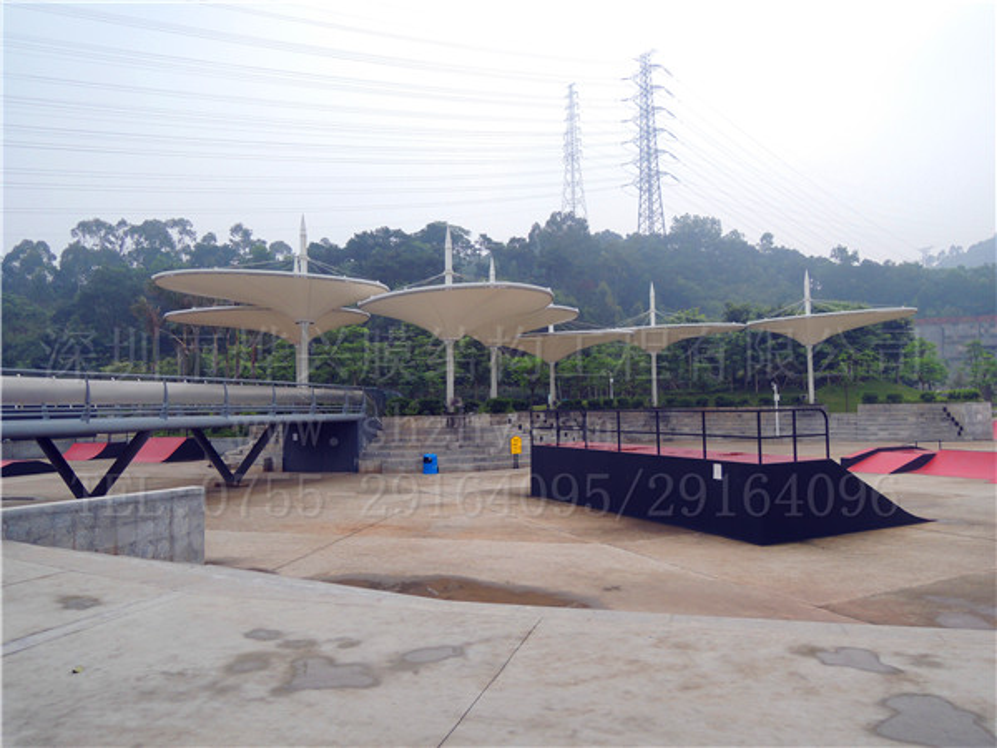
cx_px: 498
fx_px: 691
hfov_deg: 71.6
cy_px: 374
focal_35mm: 24
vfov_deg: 56.8
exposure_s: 1/800
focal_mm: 4.3
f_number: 2.8
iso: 100
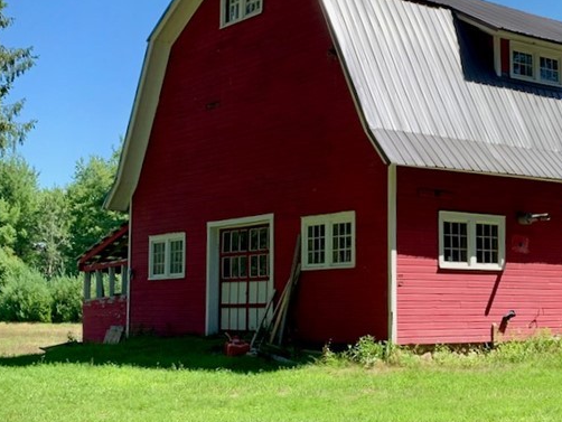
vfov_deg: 27.5
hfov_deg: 35.9
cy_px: 228
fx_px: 861
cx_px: 363
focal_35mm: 53
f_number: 1.8
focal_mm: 4.25
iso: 25
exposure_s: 1/1176
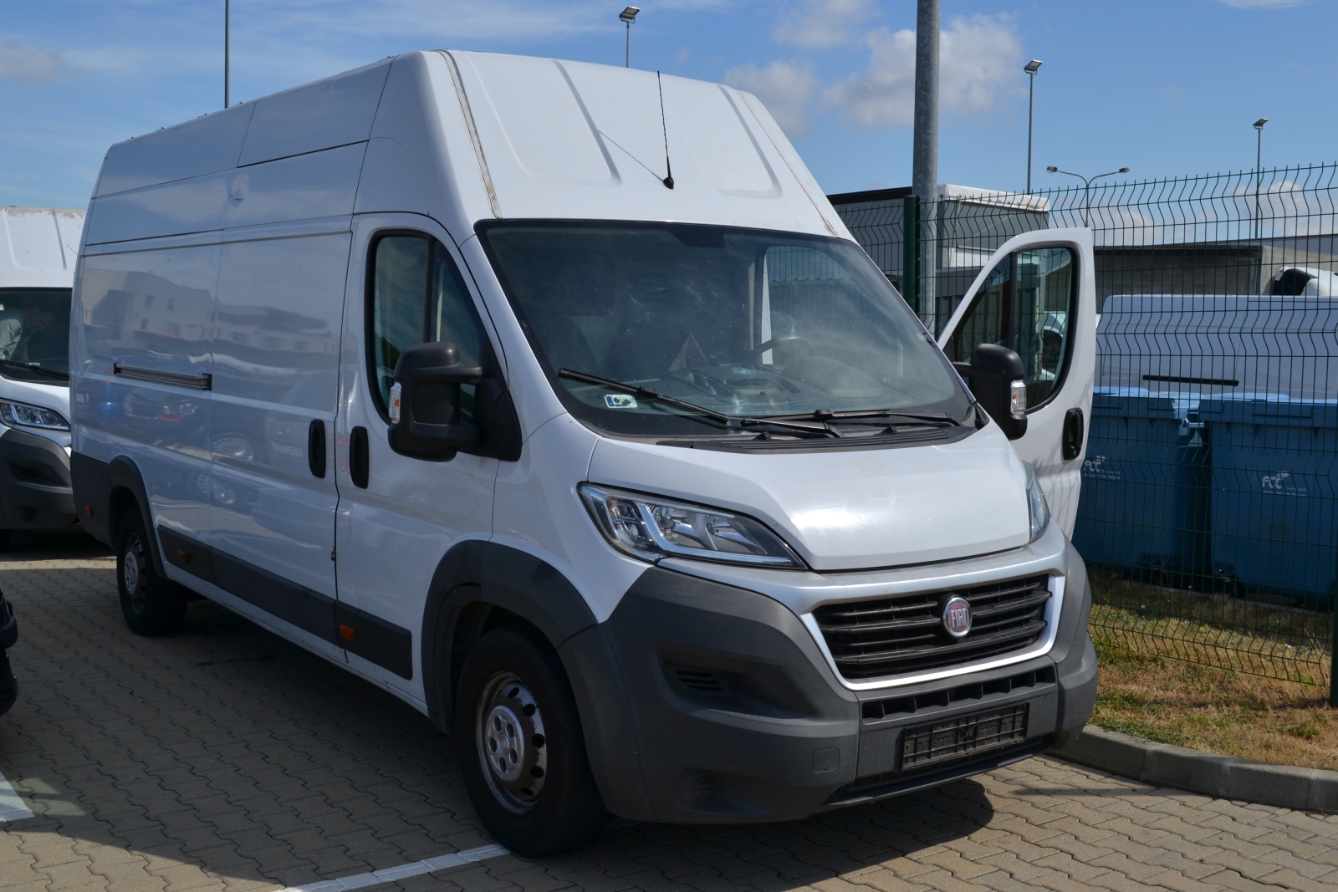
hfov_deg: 49.5
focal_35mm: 39
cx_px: 669
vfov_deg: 34.2
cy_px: 446
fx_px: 1450
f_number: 9
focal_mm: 26
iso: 100
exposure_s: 1/320
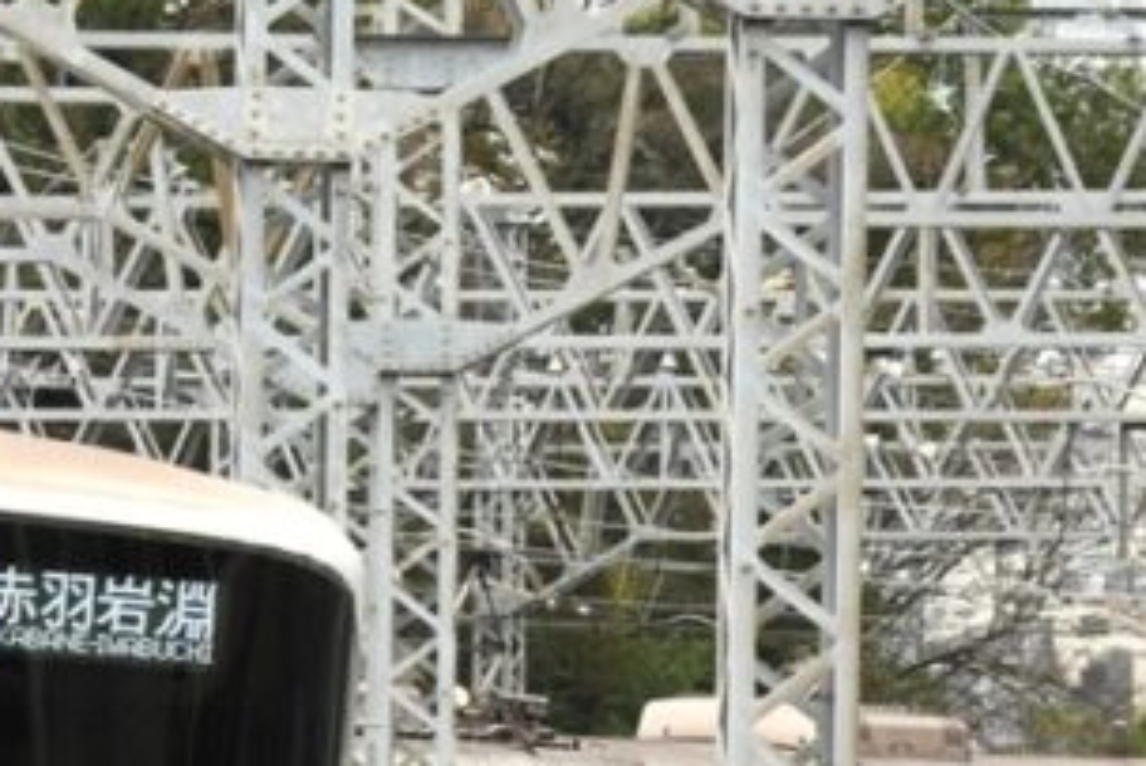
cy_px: 936
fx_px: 13185
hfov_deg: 5.0
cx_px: 554
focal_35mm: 414
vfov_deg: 3.3
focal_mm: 82
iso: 1600
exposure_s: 1/320
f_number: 11
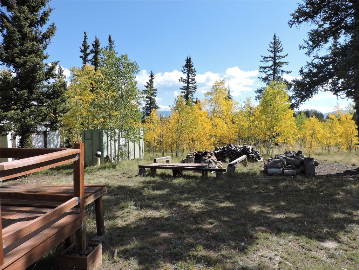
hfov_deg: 71.6
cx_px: 180
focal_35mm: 24
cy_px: 135
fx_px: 249
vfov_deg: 56.8
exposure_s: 1/1000
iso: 100
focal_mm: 4.3
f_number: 3
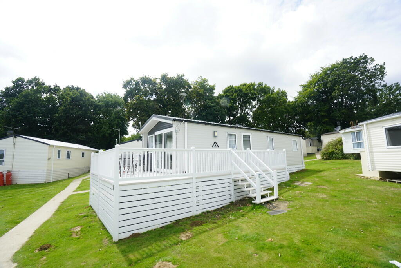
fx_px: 178
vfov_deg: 73.8
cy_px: 134
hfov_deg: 96.7
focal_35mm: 16
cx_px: 200
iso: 125
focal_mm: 16
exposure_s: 1/60
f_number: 13
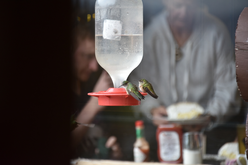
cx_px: 124
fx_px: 2067
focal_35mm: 300
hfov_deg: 6.9
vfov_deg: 4.6
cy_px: 82
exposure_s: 1/640
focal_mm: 300
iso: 1400
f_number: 5.6
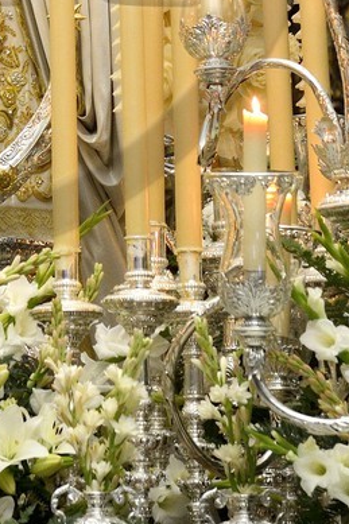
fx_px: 3289
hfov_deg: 6.0
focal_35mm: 226
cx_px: -95
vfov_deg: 9.0
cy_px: -158
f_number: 4.5
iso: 1600
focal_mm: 55
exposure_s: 1/30
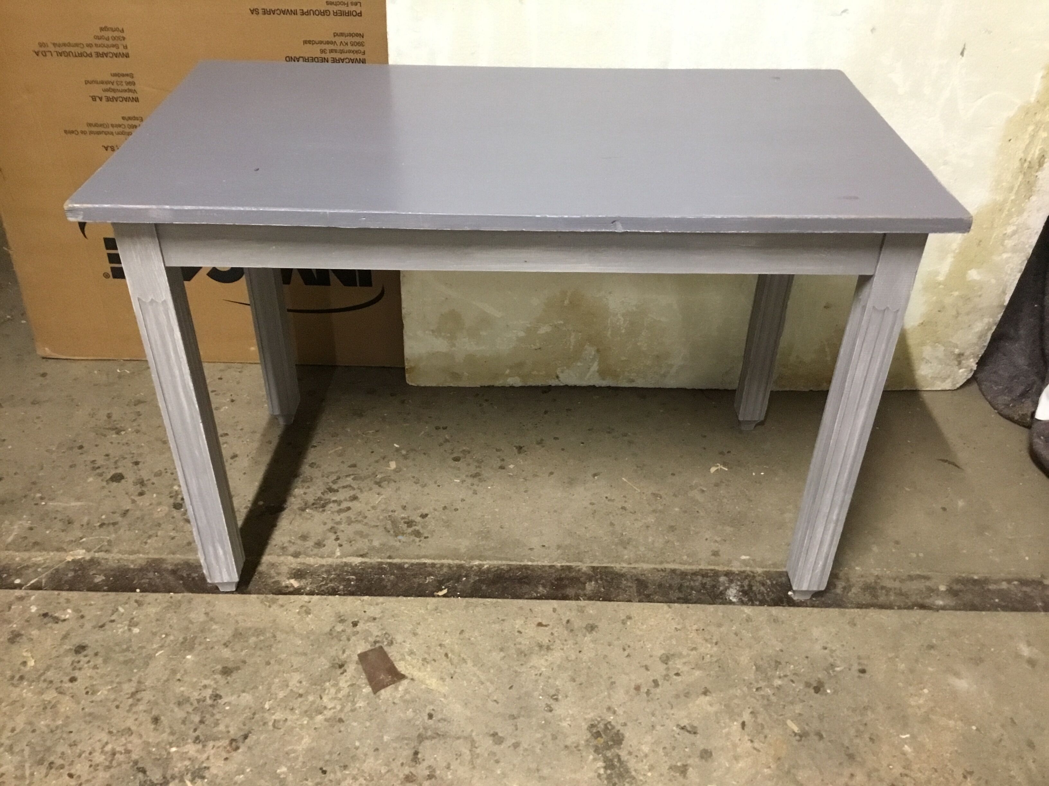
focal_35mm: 31
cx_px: 524
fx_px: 939
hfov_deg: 58.4
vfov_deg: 45.4
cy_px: 393
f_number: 2.4
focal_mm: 3.3
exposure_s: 1/17
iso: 250
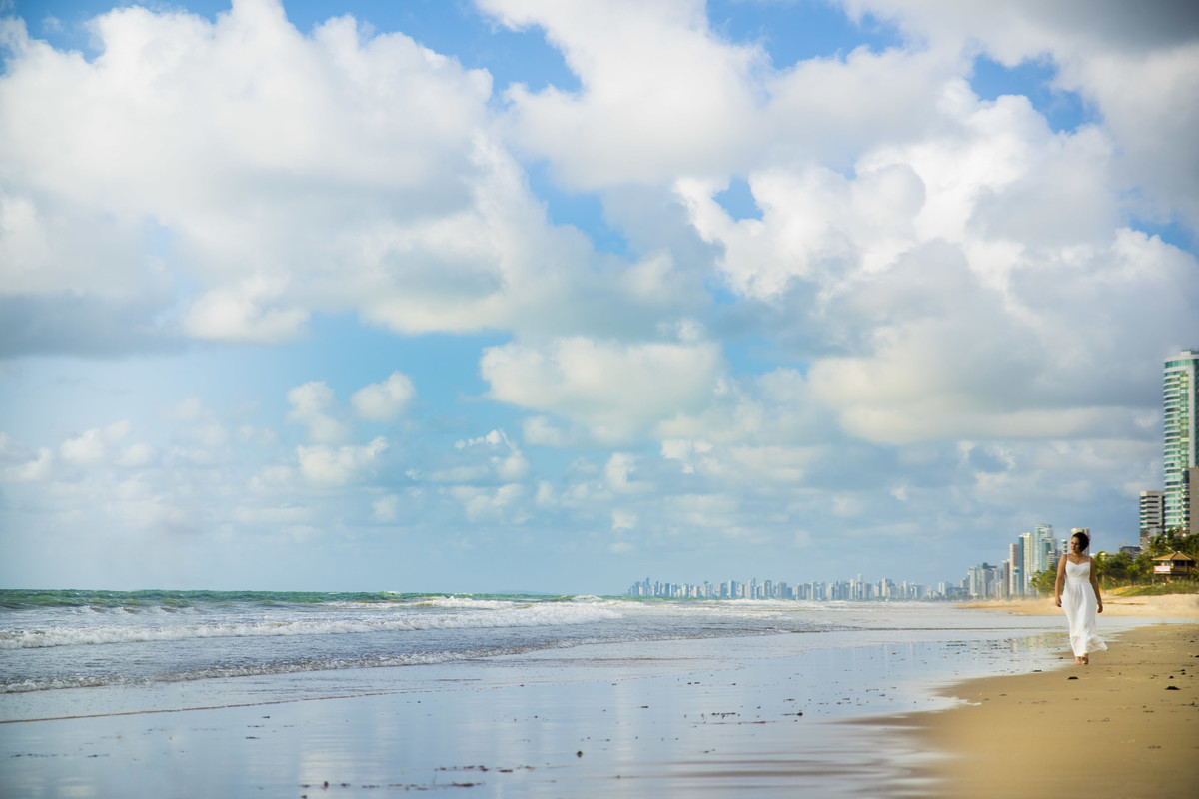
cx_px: 600
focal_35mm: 70
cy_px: 400
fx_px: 2331
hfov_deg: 28.8
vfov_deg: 19.5
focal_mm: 70
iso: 100
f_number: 2.8
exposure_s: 1/1000
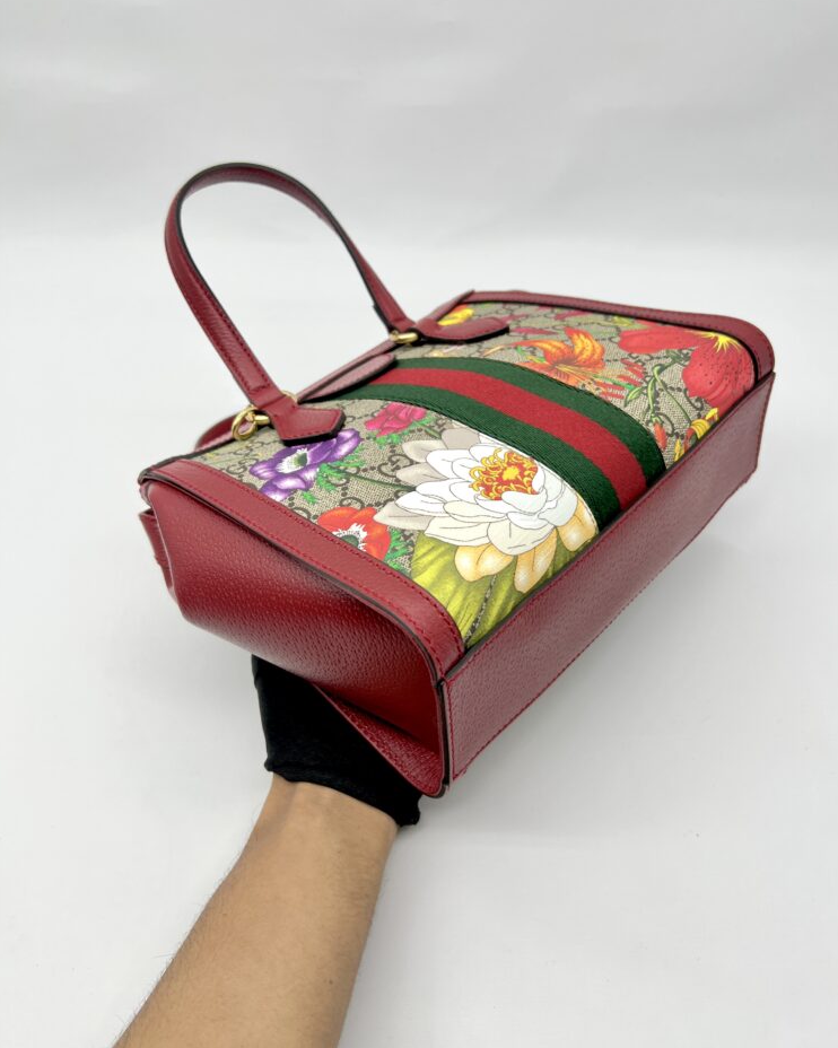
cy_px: 507
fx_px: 868
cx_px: 430
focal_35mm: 28
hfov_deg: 51.5
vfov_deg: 62.2
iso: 32
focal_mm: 5.7
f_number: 1.5
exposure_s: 1/102
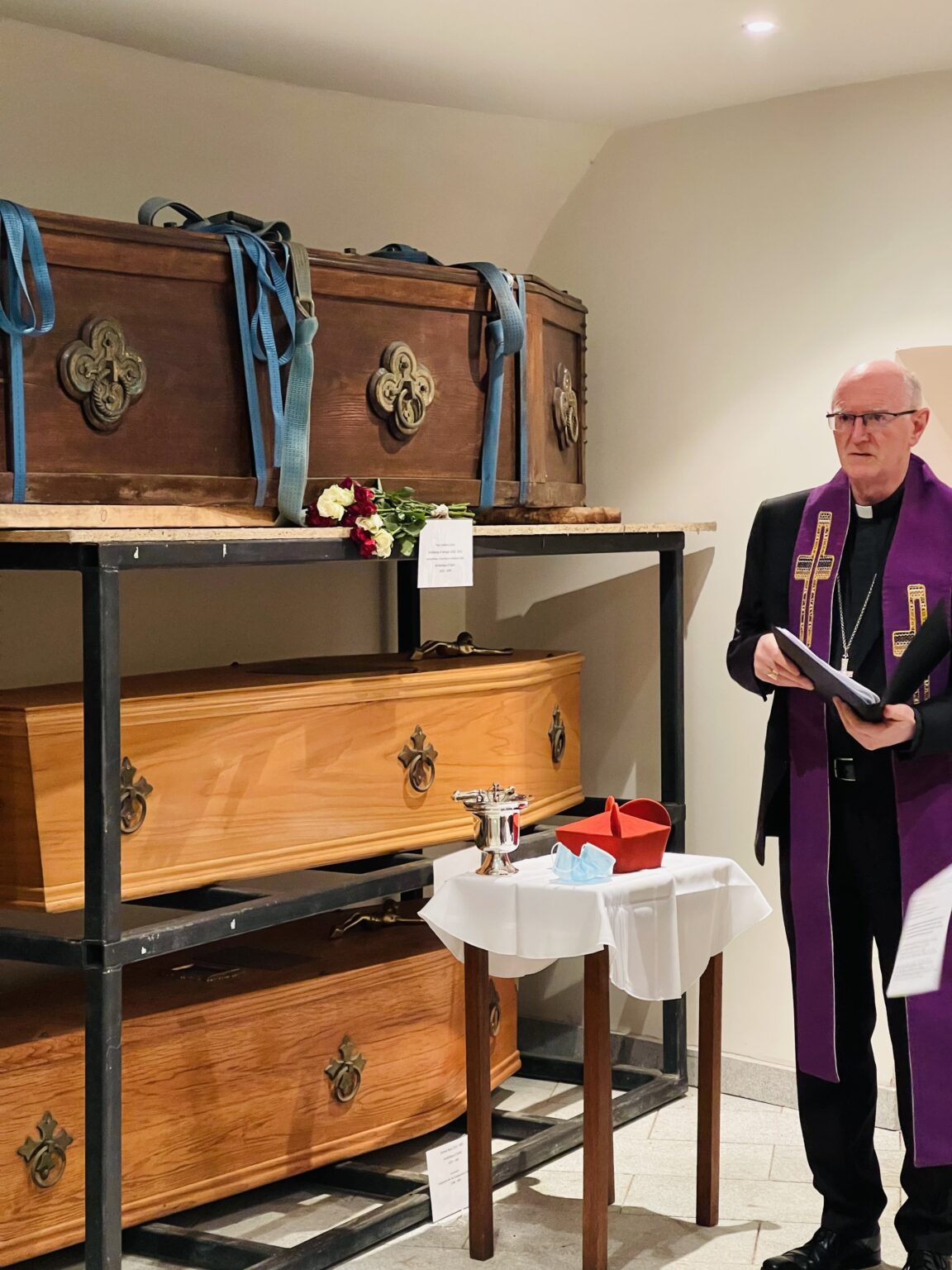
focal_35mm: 64
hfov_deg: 22.9
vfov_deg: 30.3
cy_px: 635
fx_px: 2347
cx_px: 476
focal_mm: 7.5
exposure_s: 1/33
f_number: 2.2
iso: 640
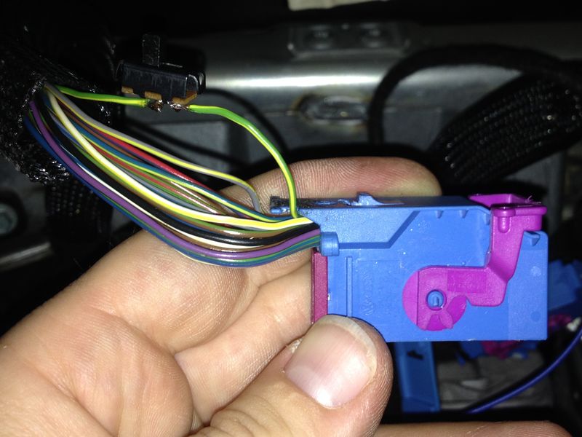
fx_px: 588
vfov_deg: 40.7
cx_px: 291
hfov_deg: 52.6
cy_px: 218
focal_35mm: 35
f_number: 2.4
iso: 50
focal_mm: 4.28
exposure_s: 1/78
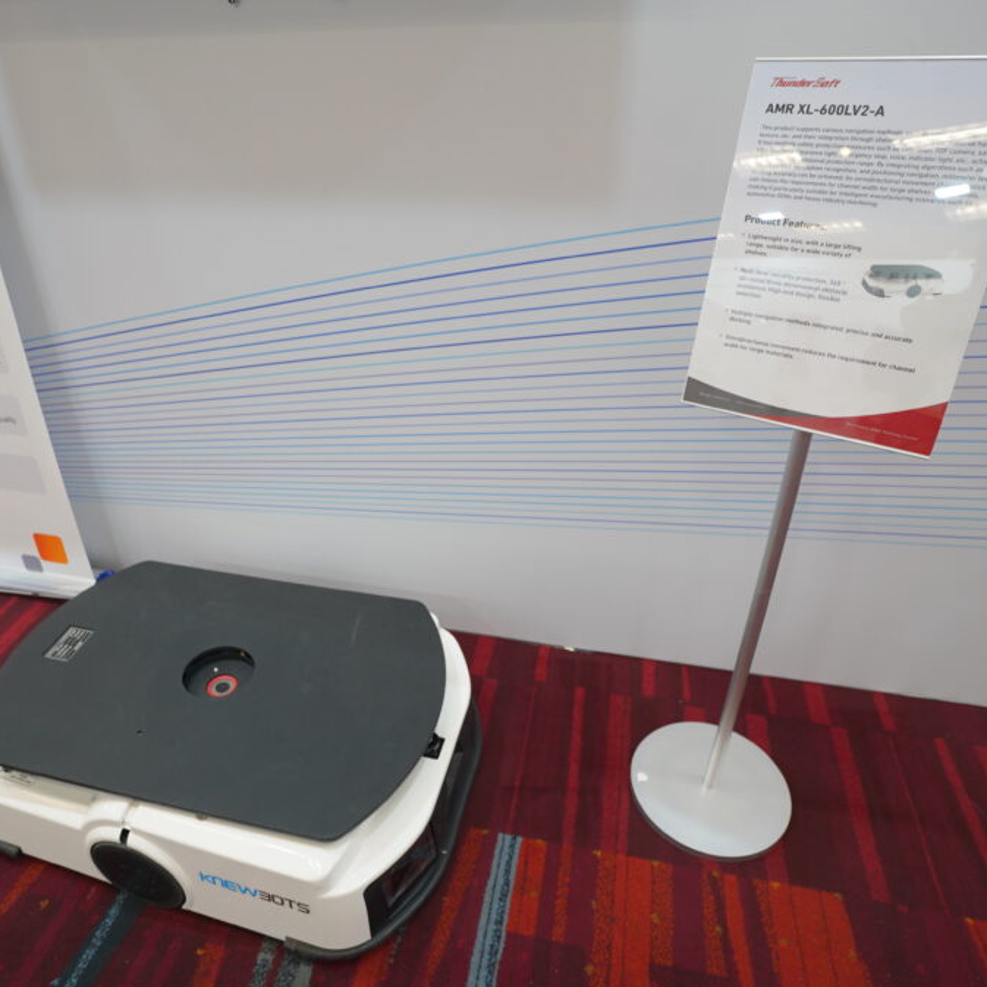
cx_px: 440
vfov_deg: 69.6
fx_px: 710
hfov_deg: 69.4
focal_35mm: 22
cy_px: 499
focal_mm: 17
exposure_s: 1/160
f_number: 3.5
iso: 1250
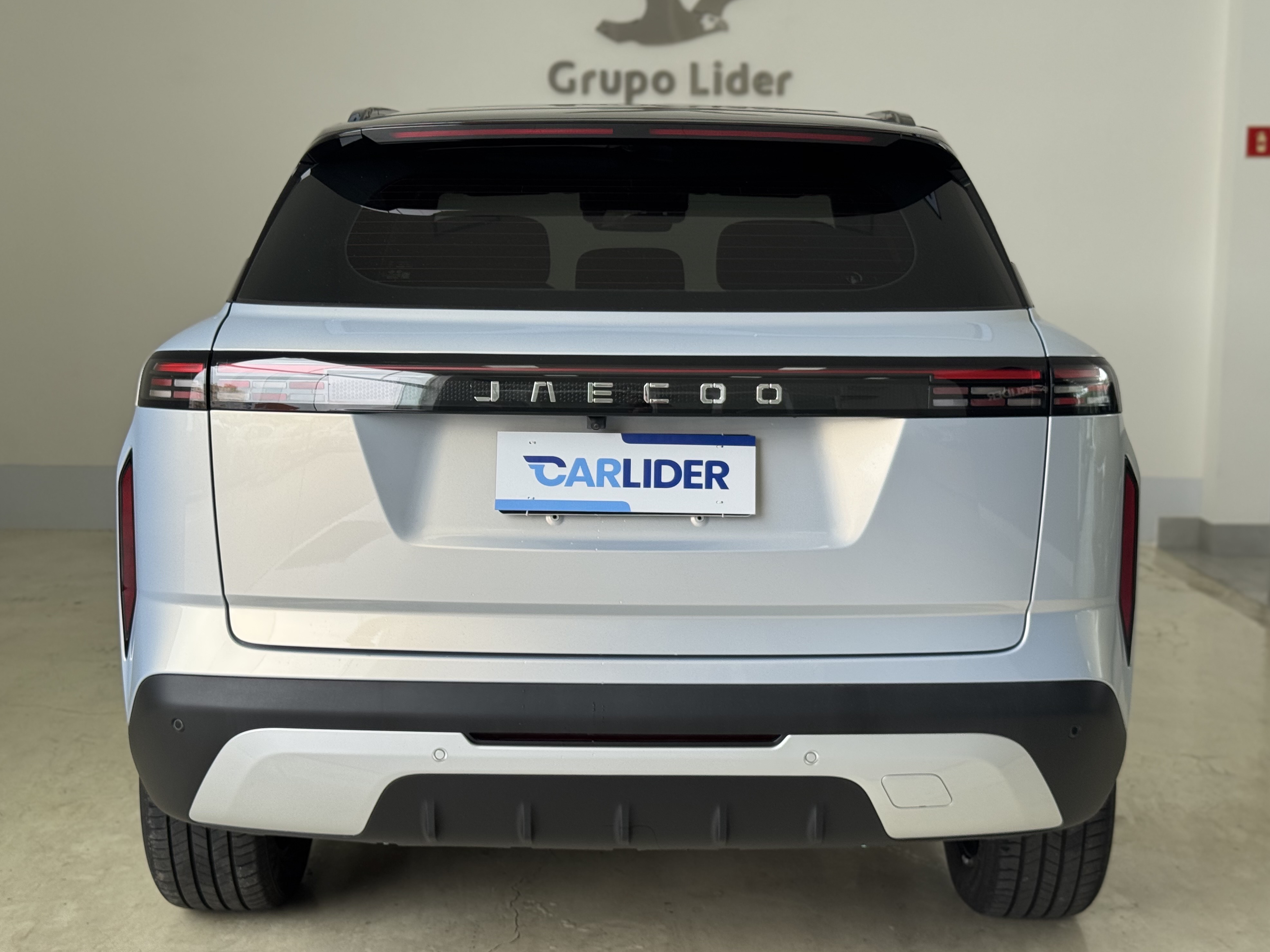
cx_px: 628
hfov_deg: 38.9
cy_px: 473
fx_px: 1798
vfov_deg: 29.7
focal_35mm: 49
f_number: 1.78
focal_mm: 6.76
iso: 64
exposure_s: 1/664
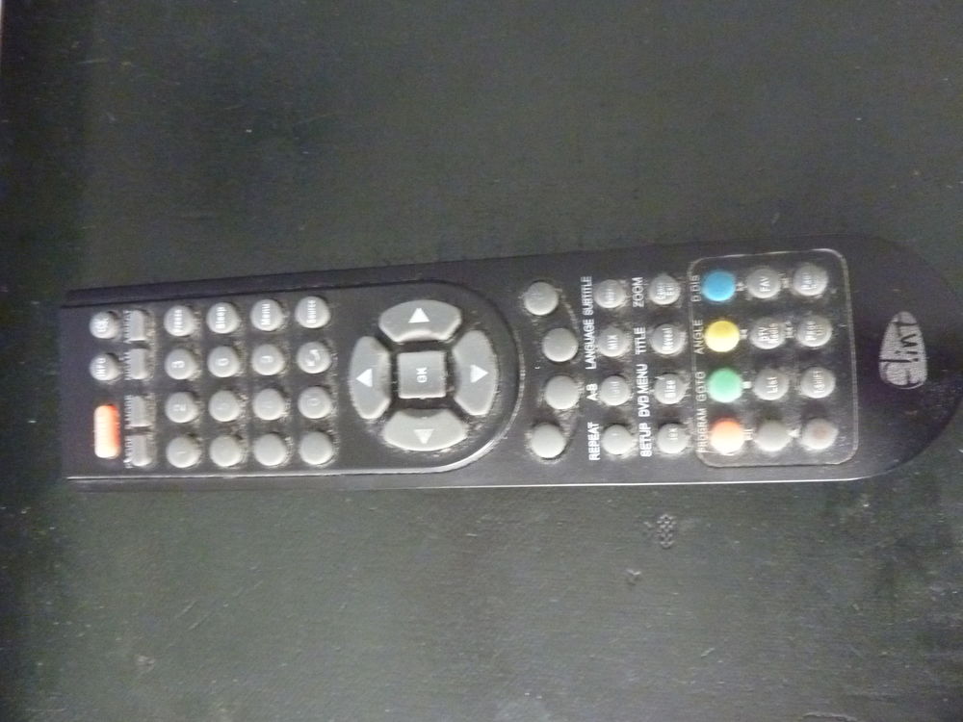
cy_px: 361
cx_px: 482
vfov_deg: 54.9
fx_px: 695
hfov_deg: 69.4
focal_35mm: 25
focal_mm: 4.1
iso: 1000
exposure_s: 1/8
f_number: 3.3
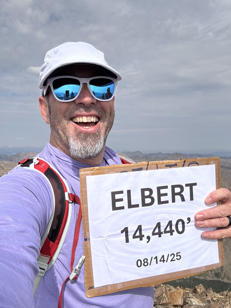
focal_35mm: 30
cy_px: 154
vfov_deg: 60.0
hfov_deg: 46.8
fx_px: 267
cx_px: 116
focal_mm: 2.69
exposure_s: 1/1996
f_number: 1.9
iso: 25
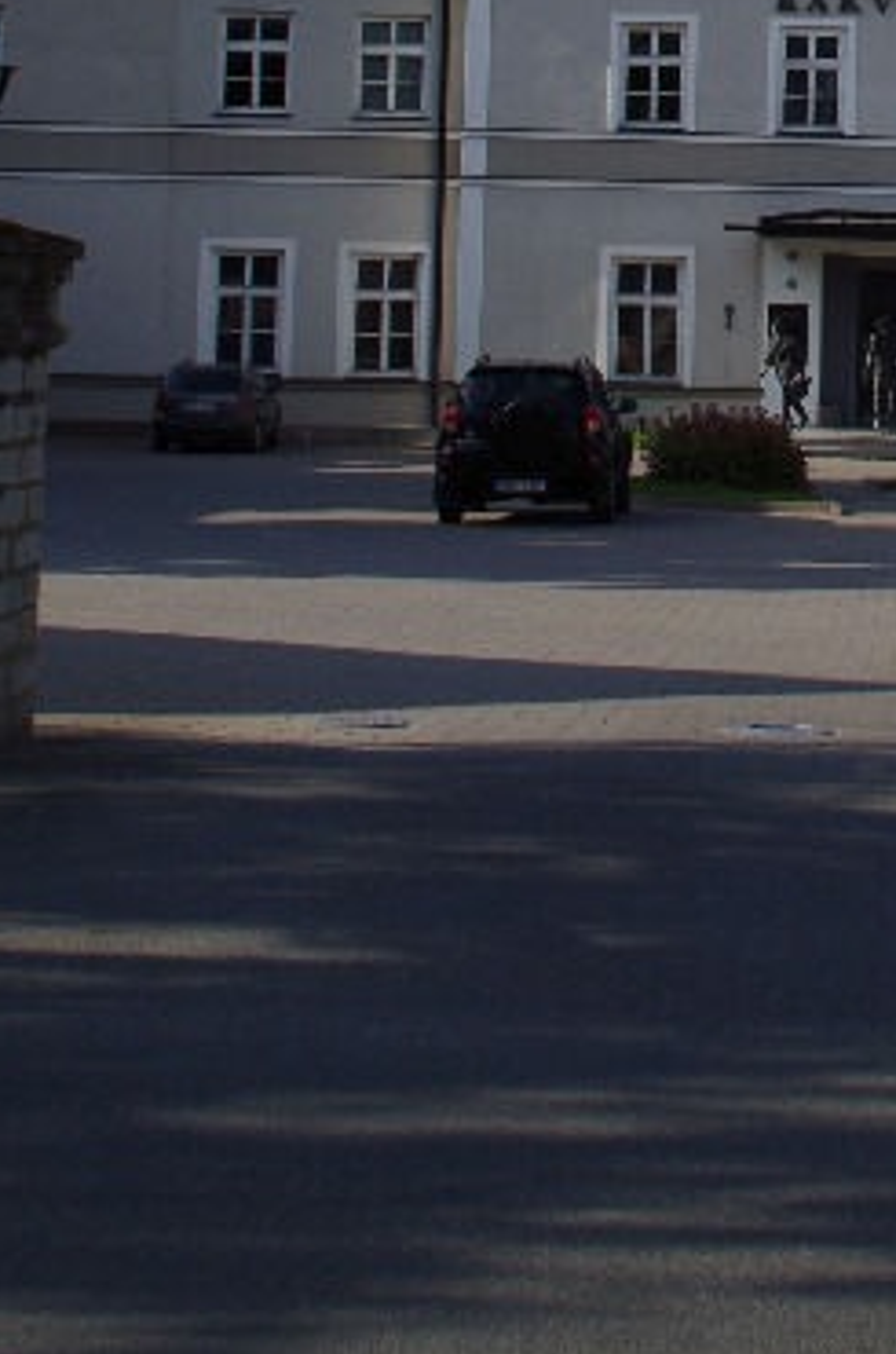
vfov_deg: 18.7
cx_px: 1037
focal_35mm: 105
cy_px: -168
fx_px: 3938
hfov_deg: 12.7
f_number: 11
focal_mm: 24
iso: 100
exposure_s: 1/125
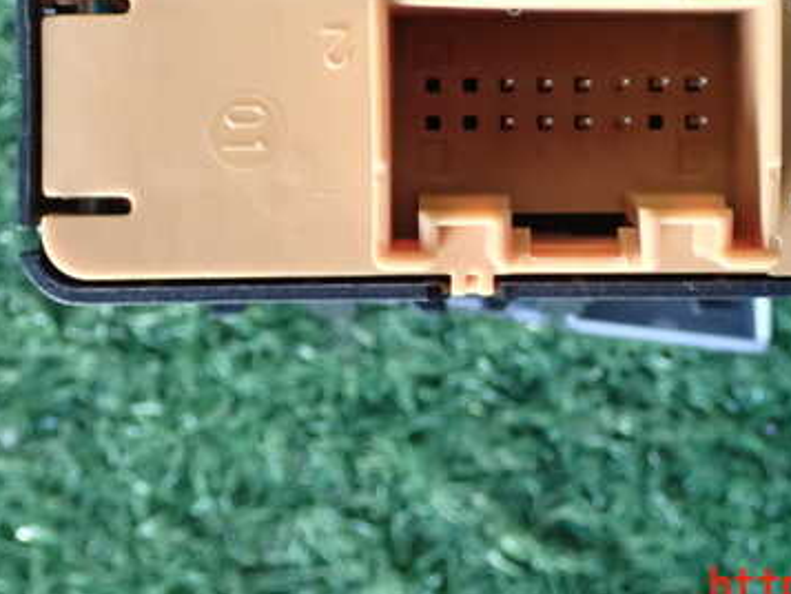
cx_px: 545
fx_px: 1806
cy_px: 117
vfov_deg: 18.5
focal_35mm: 79
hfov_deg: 24.6
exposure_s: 1/60
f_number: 3.1
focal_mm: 8.4
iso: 1250
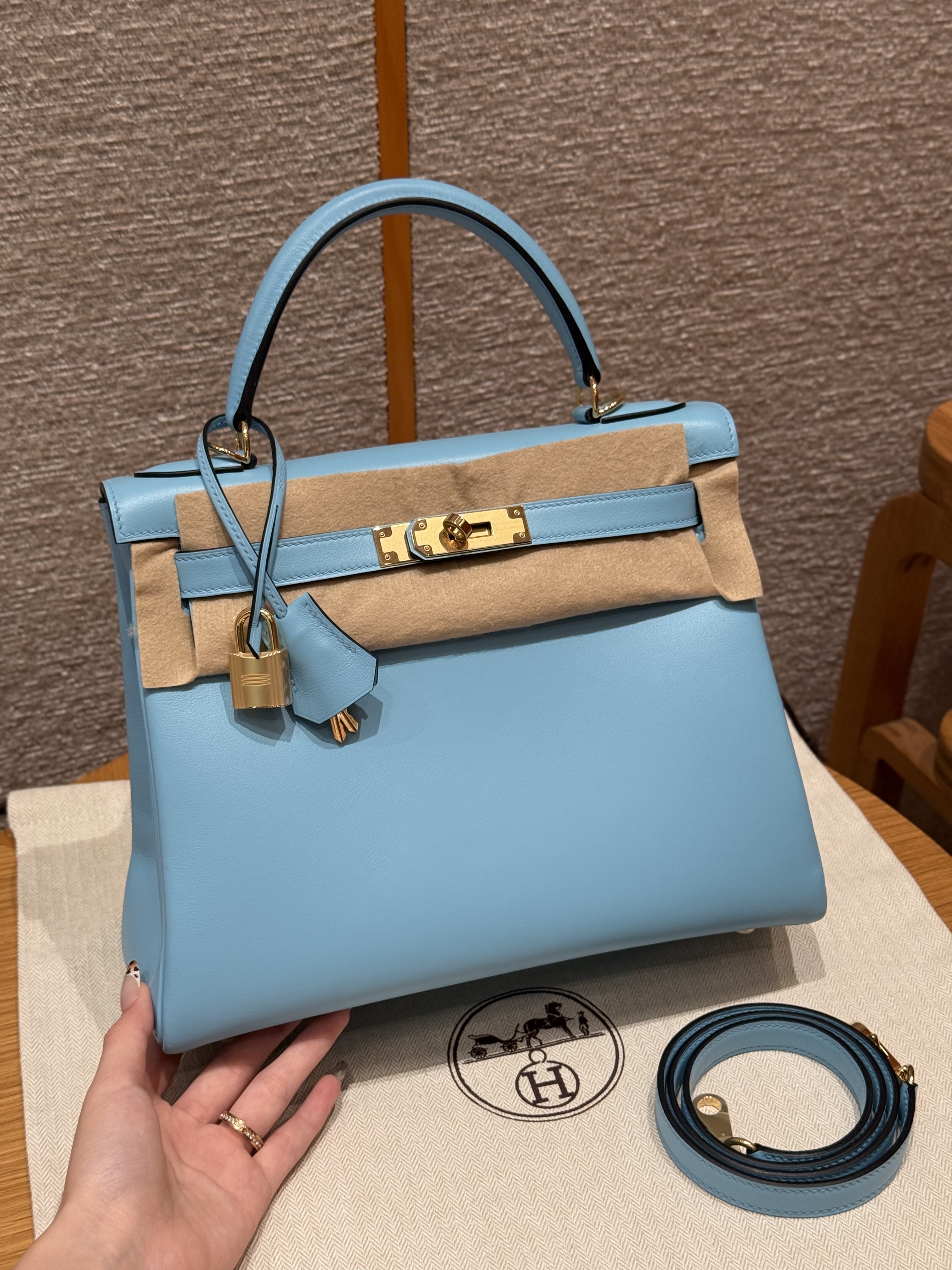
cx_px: 476
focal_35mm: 48
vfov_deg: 39.7
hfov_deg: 30.3
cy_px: 635
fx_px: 1760
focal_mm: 6.76
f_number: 1.78
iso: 125
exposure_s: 1/192
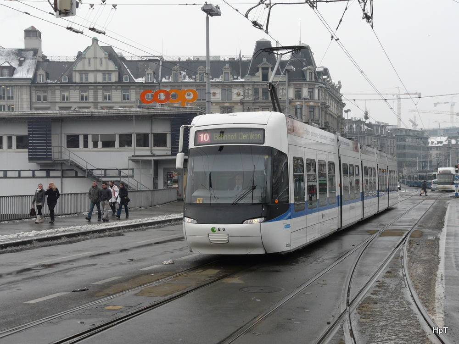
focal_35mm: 53
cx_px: 230
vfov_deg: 27.5
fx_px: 703
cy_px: 172
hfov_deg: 36.2
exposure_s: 1/250
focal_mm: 8.8
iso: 100
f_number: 4.5
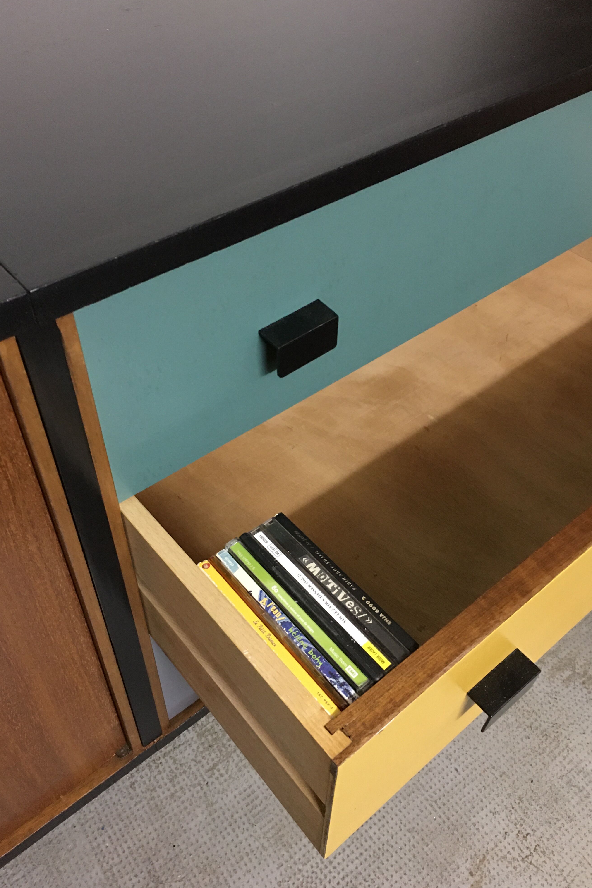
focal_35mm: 31
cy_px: 450
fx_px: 765
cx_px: 295
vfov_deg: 60.3
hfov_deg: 42.3
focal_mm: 4.15
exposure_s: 1/4
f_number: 2.2
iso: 100
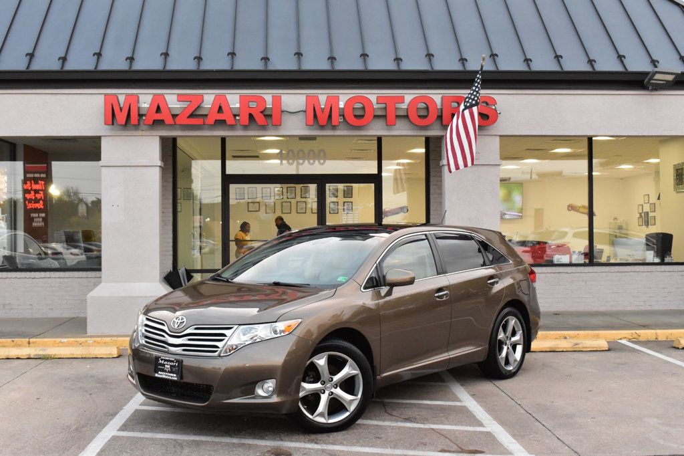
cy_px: 228
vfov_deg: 29.8
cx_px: 342
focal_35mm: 45
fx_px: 855
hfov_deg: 43.6
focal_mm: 30
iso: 2500
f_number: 9
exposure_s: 1/160
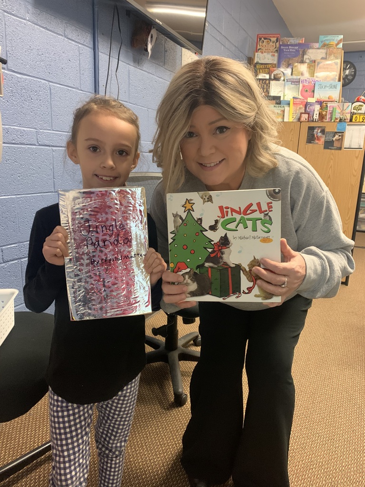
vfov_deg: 67.3
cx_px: 182
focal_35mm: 26
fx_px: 366
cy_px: 244
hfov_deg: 53.1
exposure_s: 1/30
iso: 400
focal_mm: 4.25
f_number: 1.8
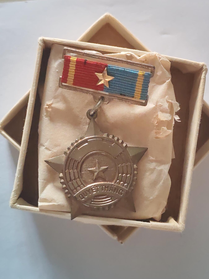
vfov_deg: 28.6
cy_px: 140
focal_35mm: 68
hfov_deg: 21.6
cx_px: 104
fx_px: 547
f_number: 1.95
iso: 800
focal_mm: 5.52
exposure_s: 1/50
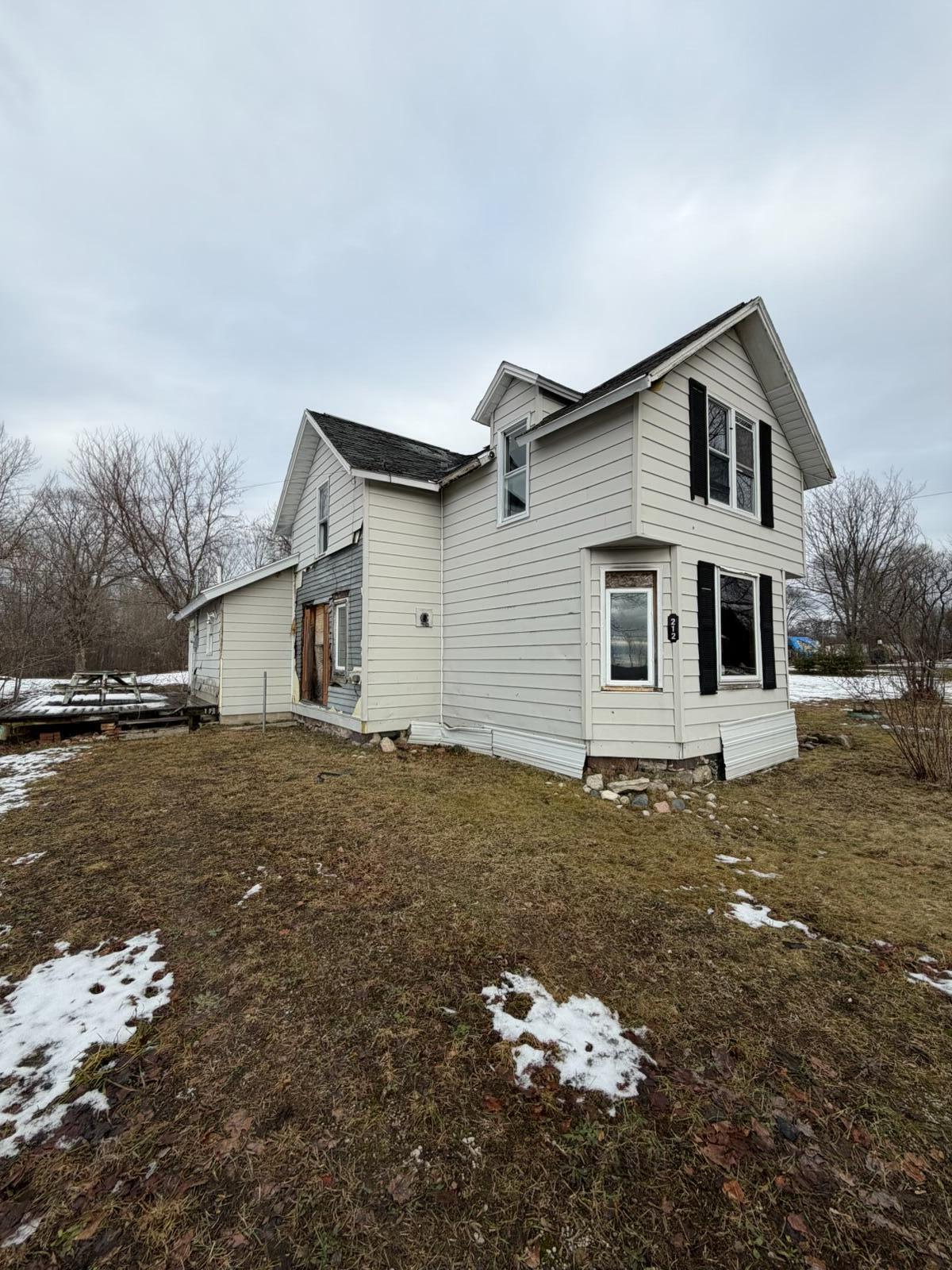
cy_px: 635
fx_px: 513
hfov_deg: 85.7
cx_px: 476
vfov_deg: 102.1
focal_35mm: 14
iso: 32
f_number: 2.2
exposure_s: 1/770
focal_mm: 2.22
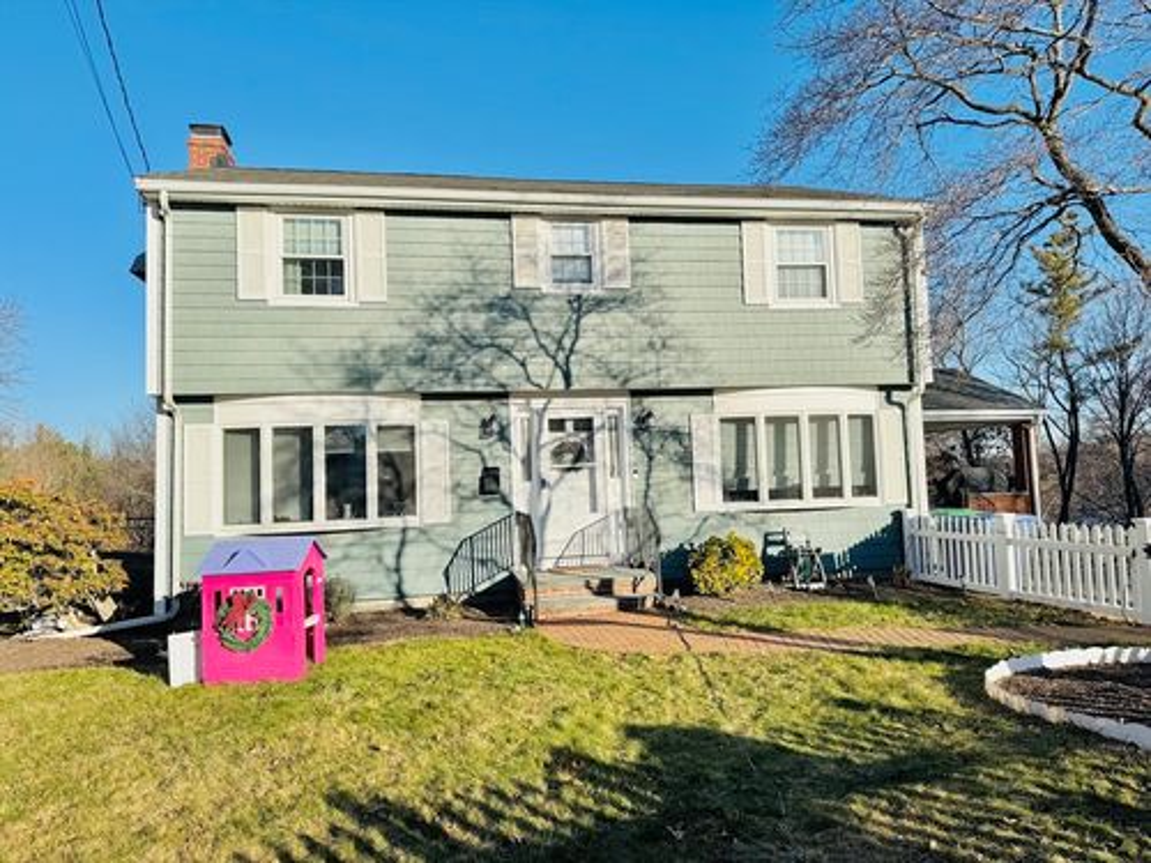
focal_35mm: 24
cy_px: 432
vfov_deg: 56.8
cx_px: 576
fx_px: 798
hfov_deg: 71.6
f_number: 1.78
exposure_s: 1/5814
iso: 80
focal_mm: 6.76
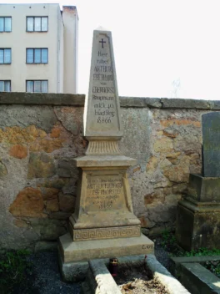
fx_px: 322
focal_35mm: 38
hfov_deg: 37.7
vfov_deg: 49.0
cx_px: 110
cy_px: 147
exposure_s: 1/200
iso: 80
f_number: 3.7
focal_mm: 6.7
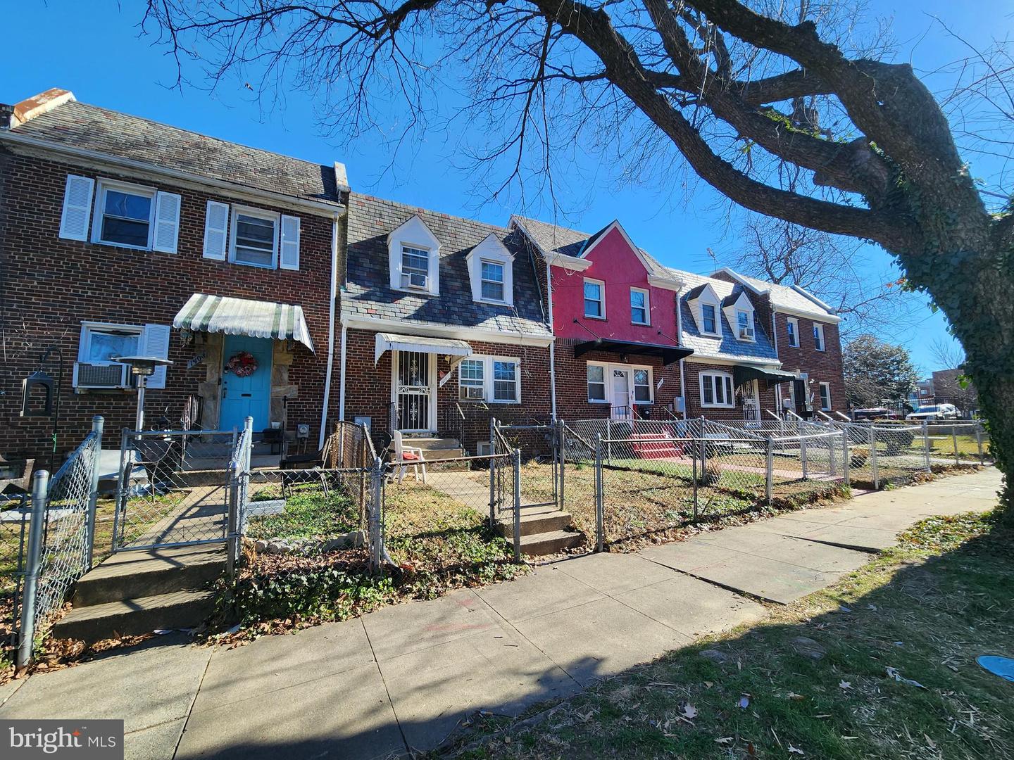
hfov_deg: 106.2
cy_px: 380
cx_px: 507
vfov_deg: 89.9
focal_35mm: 13
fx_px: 381
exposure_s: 1/866
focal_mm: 2.2
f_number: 2.2
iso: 50
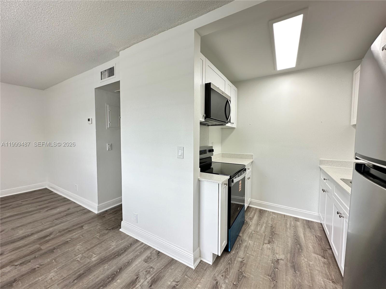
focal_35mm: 14
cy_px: 144
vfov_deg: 85.7
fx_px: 156
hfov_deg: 102.1
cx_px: 193
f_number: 2.2
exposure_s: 1/120
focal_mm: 2.22
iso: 200
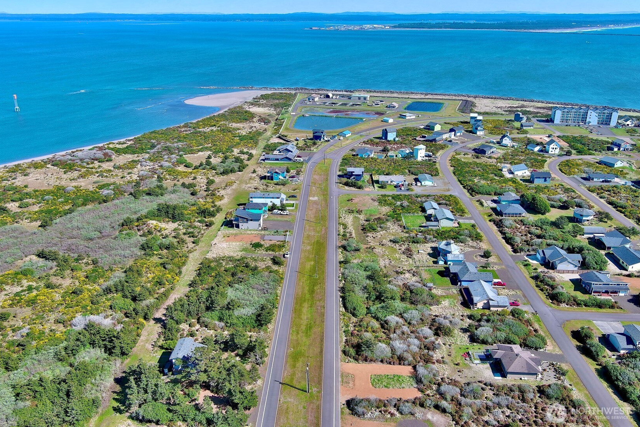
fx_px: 533
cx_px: 311
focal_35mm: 30
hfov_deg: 61.9
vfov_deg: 43.6
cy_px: 207
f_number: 2.8
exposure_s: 1/858
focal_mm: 10.57
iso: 100
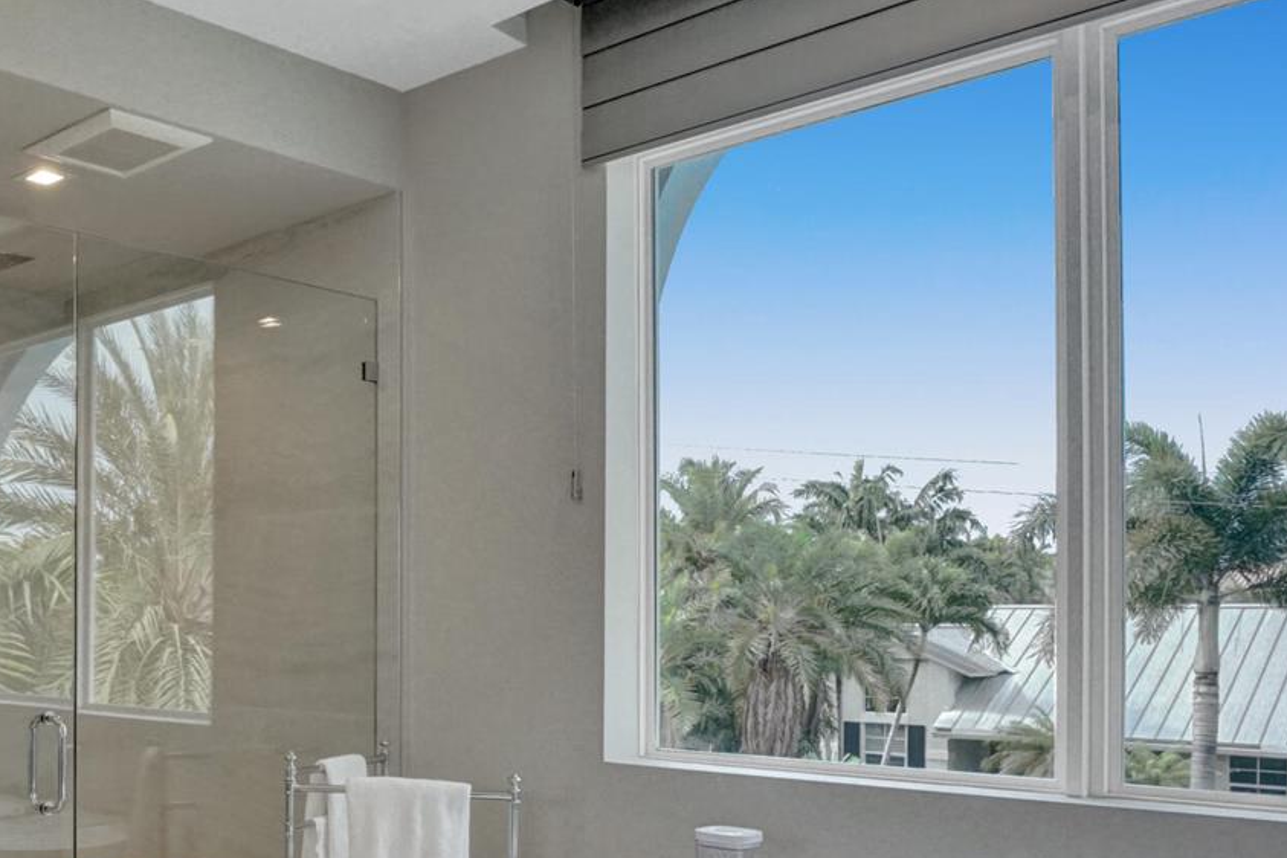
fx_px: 1215
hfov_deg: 46.9
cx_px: 11
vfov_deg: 37.9
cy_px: 646
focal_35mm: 34
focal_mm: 14
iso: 2500
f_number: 11
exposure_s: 1/250
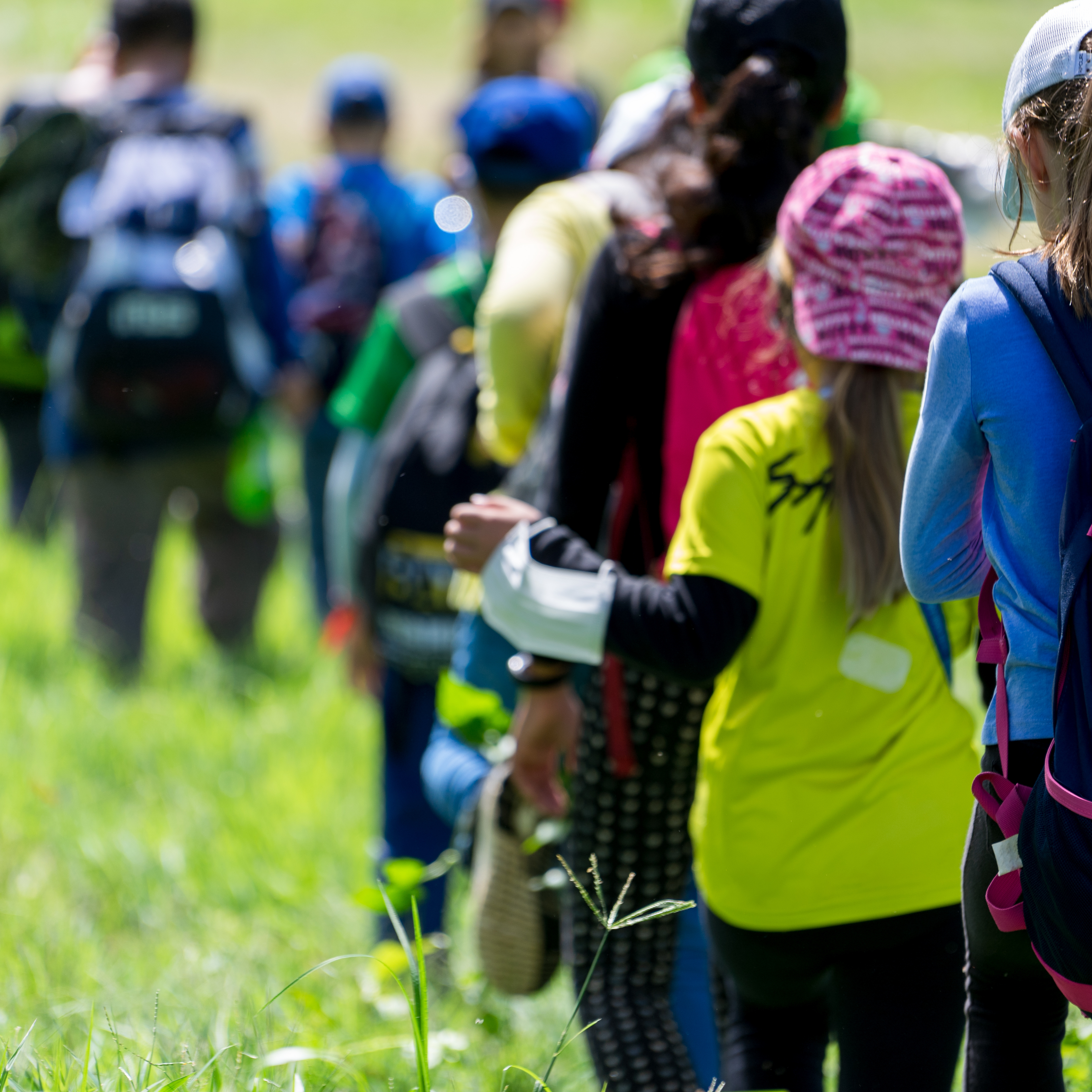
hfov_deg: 6.8
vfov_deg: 6.8
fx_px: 9137
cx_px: 664
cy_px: 544
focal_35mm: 256
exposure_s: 1/350
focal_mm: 200
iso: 50
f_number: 4
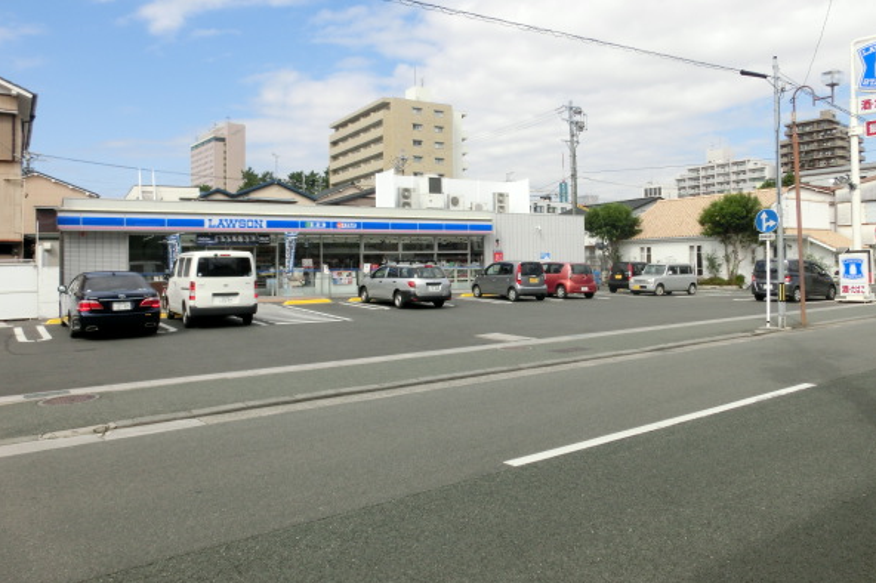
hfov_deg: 67.3
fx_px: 657
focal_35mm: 27
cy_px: 237
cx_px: 471
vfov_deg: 47.6
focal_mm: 4.24
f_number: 3
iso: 80
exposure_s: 1/1000
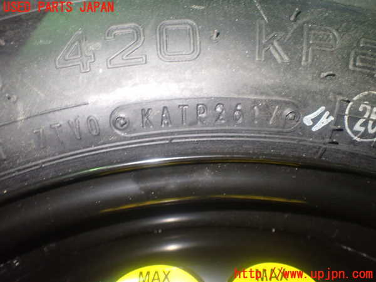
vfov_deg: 46.8
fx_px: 326
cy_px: 141
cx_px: 188
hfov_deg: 60.0
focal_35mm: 30
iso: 800
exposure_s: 1/30
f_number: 2.3
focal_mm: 5.4
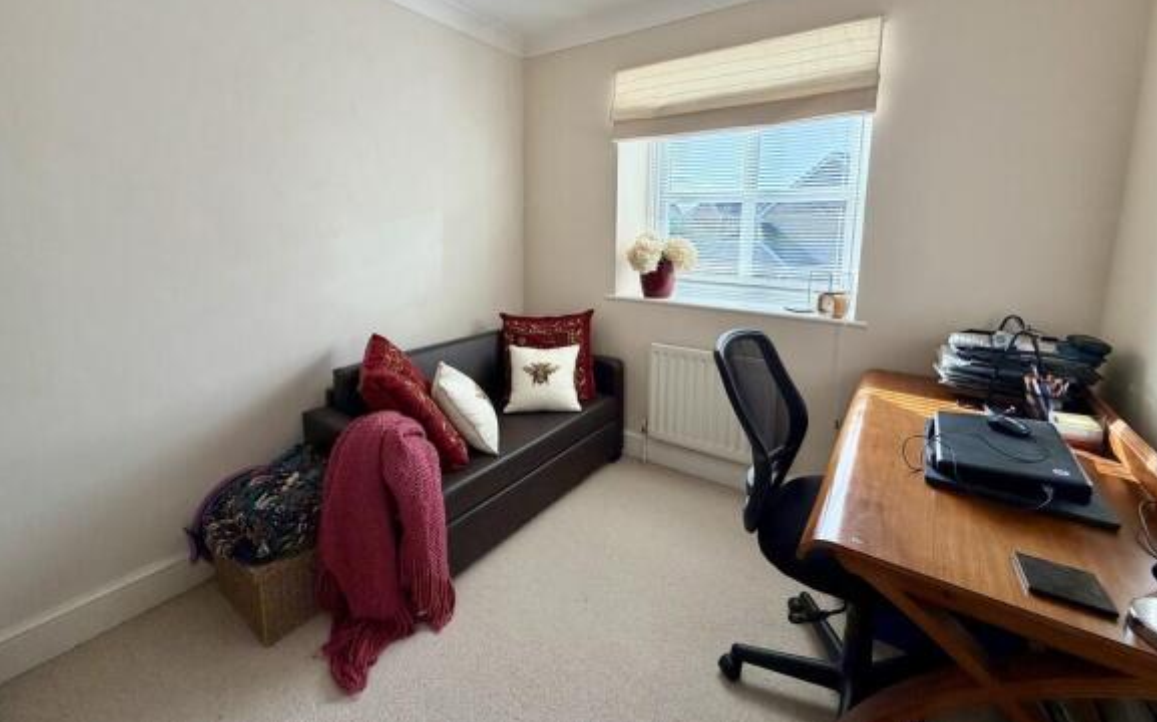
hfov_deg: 101.5
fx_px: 473
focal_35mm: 15
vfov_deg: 74.0
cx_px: 578
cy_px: 292
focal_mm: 2.22
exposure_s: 1/121
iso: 160
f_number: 2.2
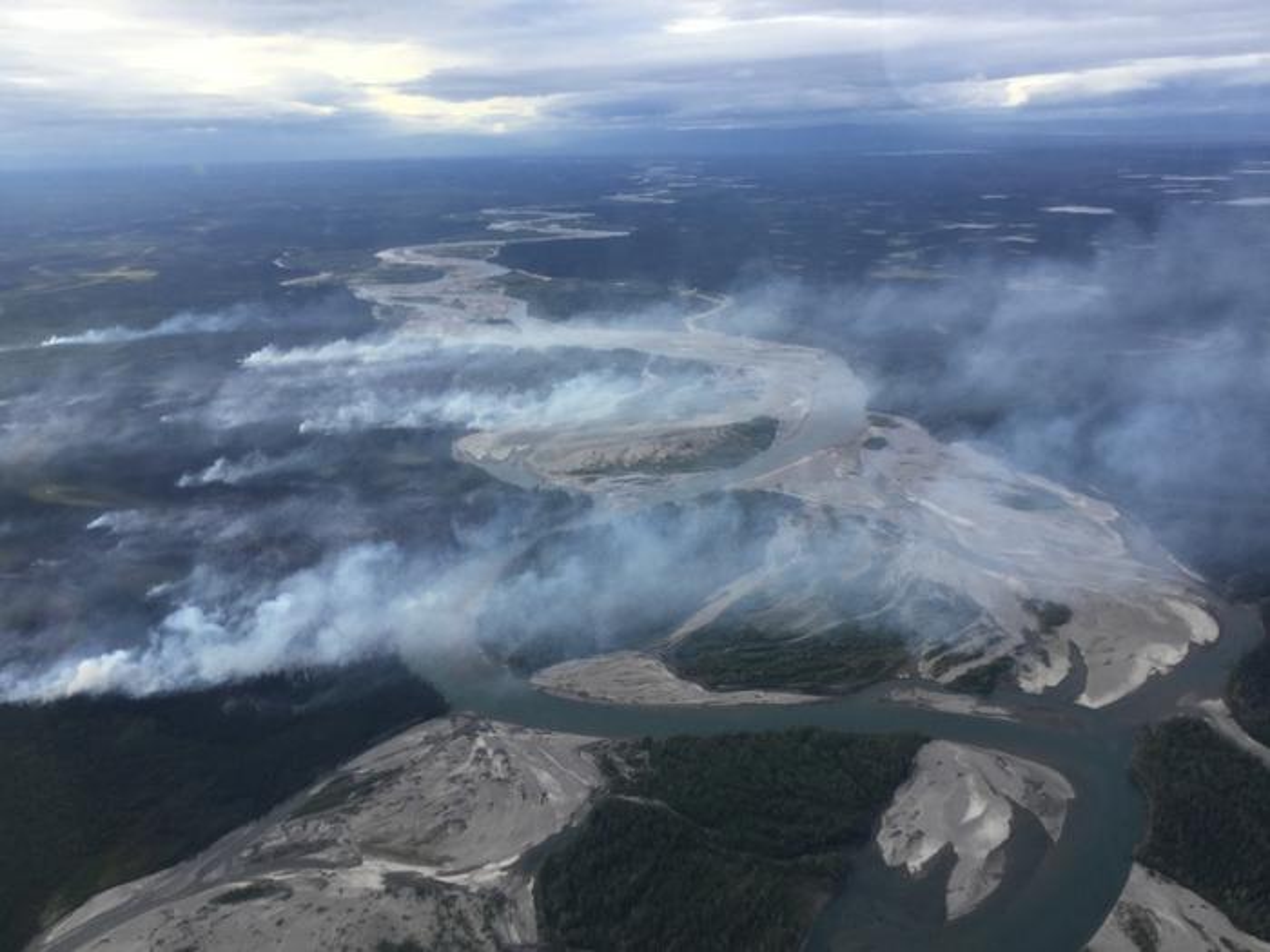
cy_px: 476
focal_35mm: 31
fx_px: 1137
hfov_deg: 58.4
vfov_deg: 45.4
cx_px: 635
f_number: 2.4
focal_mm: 3.3
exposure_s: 1/617
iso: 25
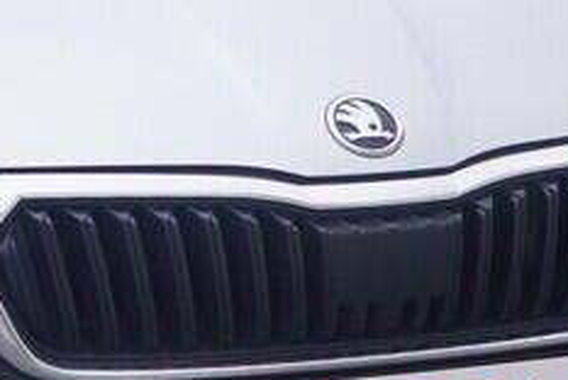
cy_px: -17
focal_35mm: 139
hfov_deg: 14.3
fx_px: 2197
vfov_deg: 9.8
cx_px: -100
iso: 200
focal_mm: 15
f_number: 5
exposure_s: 1/80
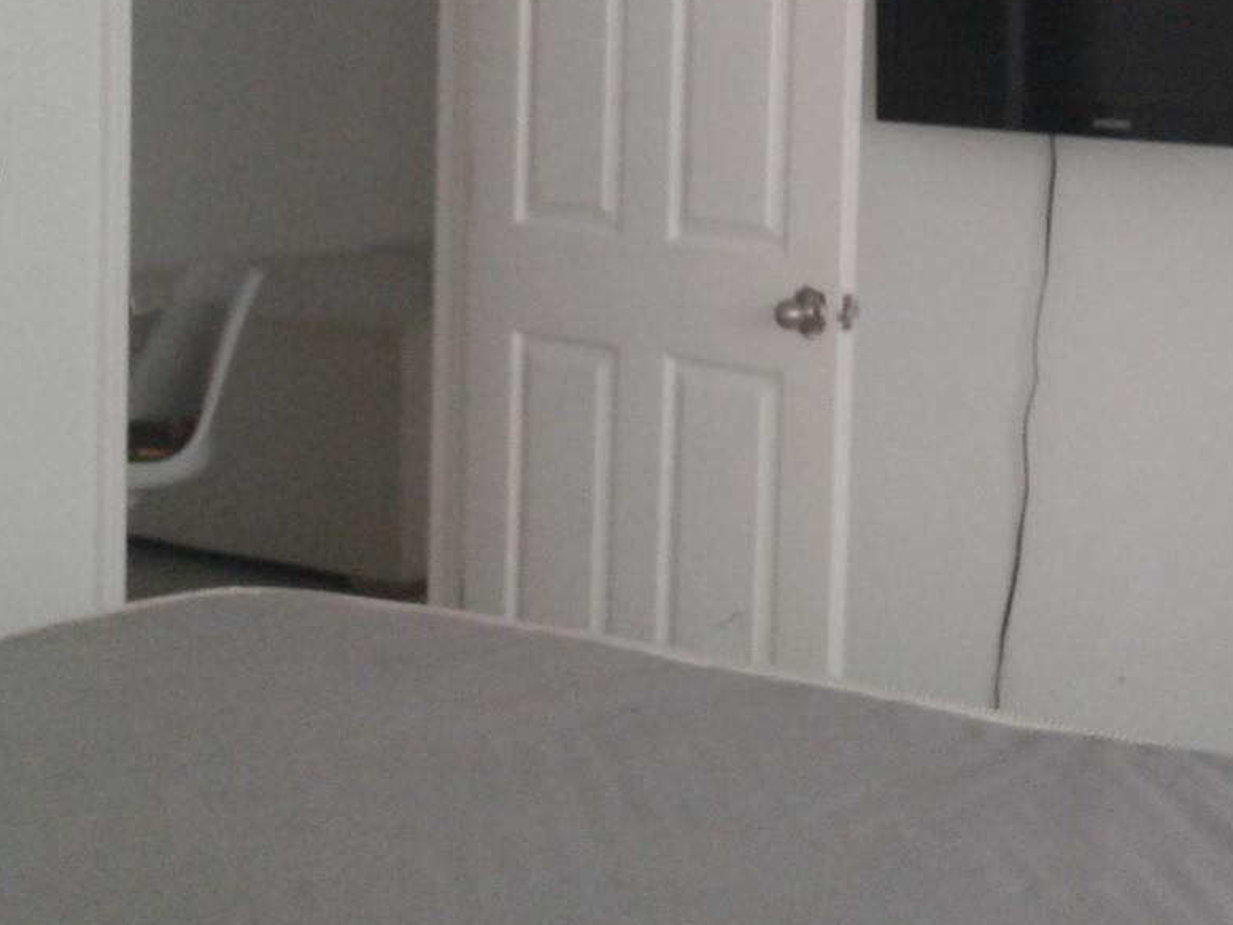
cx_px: 758
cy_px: 168
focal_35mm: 68
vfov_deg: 21.3
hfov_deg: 28.5
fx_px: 2422
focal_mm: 3.3
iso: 100
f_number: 2.2
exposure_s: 1/33
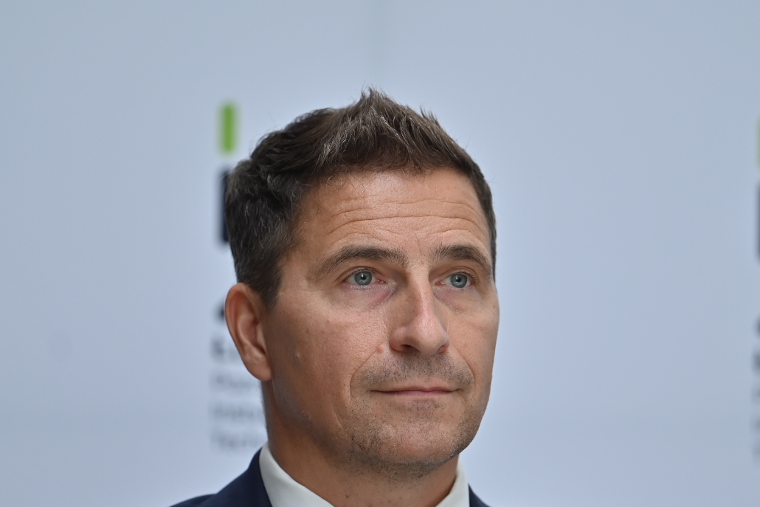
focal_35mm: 283
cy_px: 362
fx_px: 5975
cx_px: 421
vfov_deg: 4.9
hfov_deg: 7.3
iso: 220
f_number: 2.8
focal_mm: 180
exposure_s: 1/200
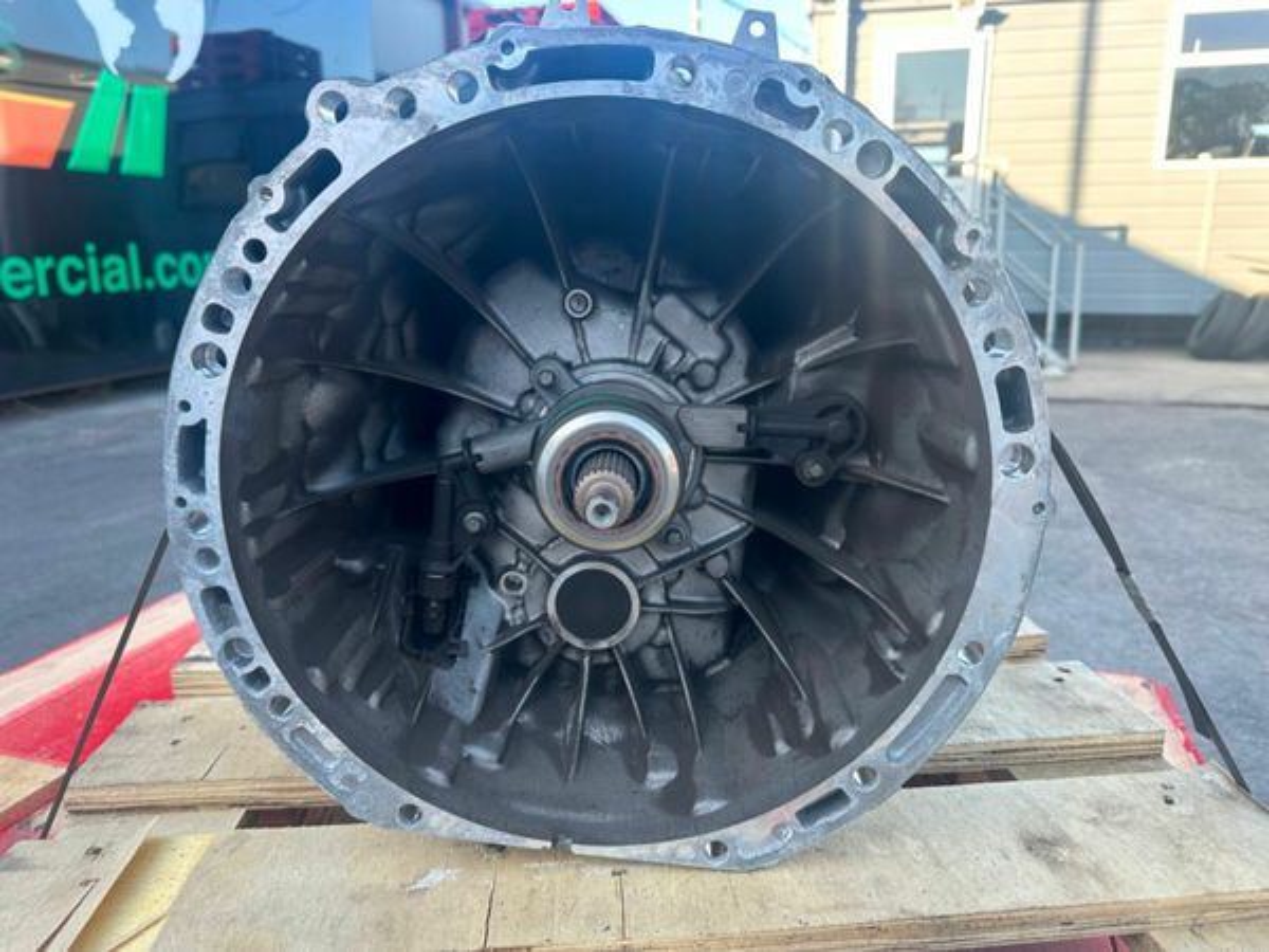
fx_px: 880
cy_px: 476
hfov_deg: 71.6
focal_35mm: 24
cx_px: 634
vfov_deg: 56.8
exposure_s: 1/221
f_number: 1.78
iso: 64
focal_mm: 6.86
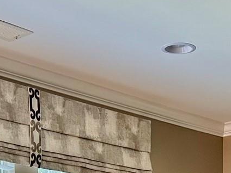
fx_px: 774
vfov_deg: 11.7
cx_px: 152
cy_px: 324
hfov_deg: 16.9
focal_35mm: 116
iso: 100
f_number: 1.78
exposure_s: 1/120
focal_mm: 6.86
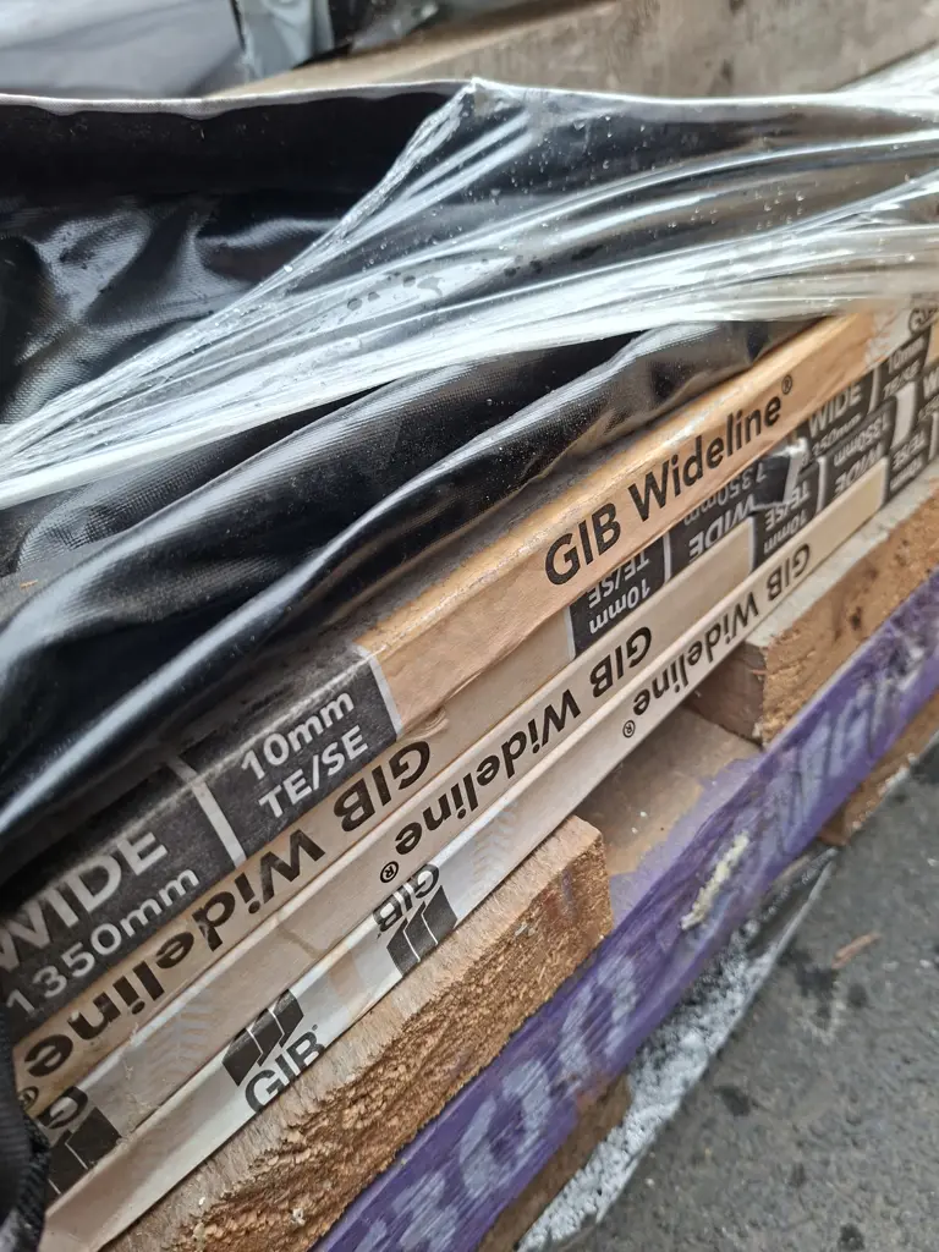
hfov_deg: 58.9
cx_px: 470
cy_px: 626
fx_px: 832
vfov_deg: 73.9
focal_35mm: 23
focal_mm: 5.54
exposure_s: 1/178
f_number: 1.8
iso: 50
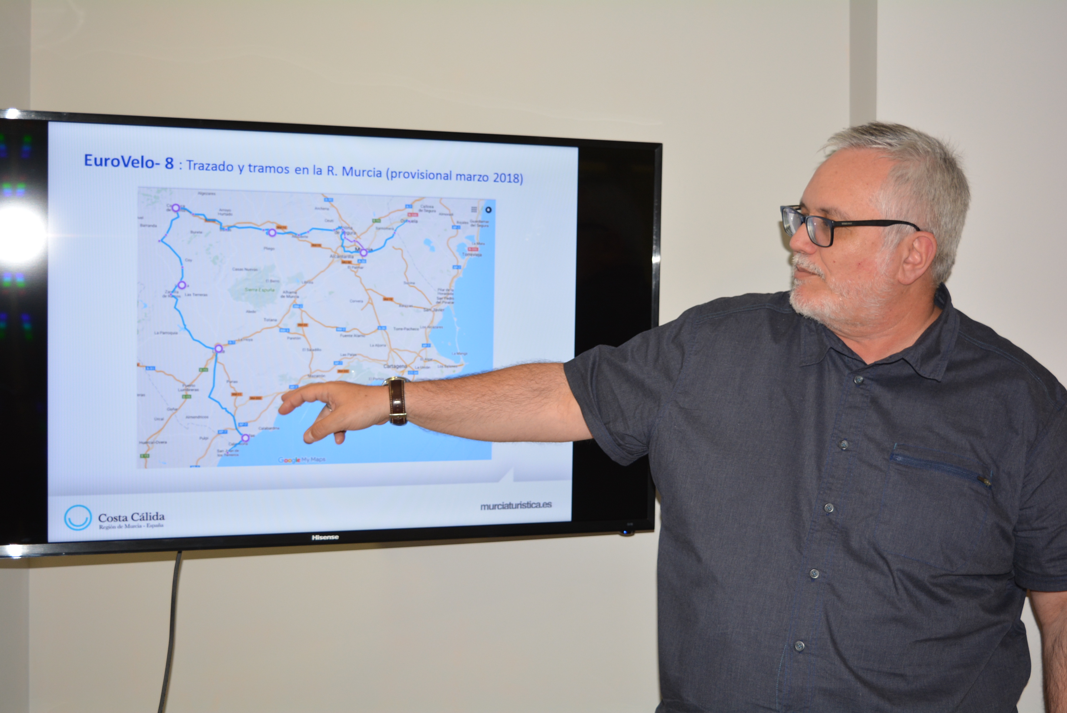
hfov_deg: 38.9
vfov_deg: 26.5
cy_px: 356
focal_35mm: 51
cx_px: 534
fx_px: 1513
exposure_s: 1/60
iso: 400
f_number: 4.5
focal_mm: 34
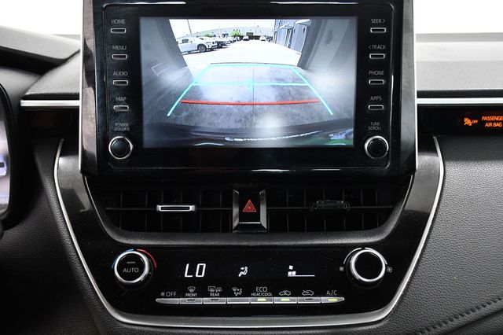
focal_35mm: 40
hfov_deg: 48.5
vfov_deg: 33.4
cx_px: 252
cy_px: 168
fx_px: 559
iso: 2500
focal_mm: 27
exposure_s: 1/125
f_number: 5.6
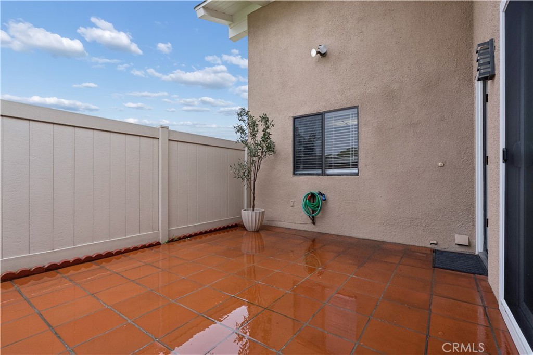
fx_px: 237
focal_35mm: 16
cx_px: 266
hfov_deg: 96.7
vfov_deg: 73.8
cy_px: 178
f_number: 8
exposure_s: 1/60
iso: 100
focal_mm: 16
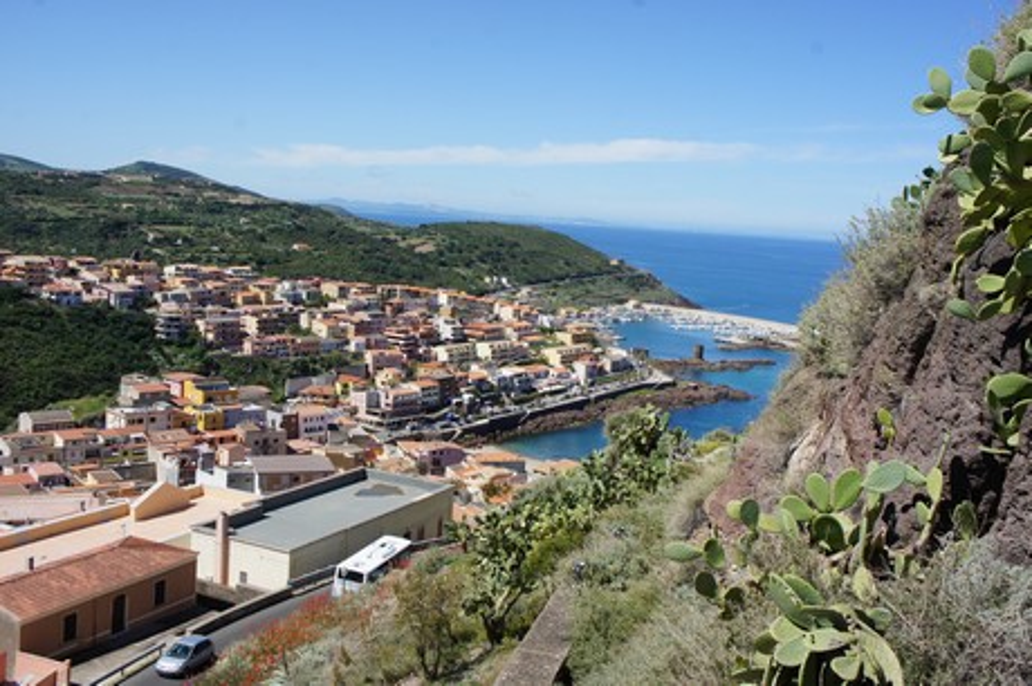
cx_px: 516
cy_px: 343
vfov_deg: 36.8
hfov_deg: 53.2
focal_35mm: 36
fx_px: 1031
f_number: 11
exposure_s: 1/250
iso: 200
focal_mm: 24
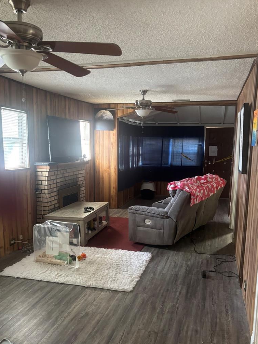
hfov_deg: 45.5
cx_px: 131
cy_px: 197
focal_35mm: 31
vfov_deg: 58.1
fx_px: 308
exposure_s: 1/40
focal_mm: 5.96
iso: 400
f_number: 1.6
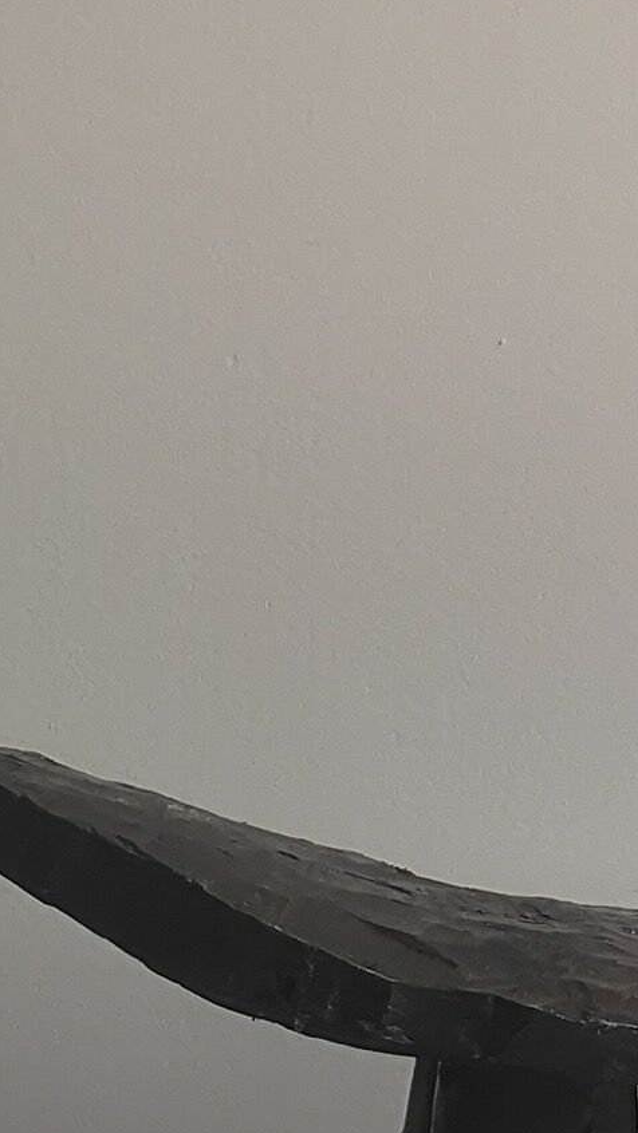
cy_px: 483
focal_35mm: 138
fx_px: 4150
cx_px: 469
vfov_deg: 15.6
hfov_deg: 8.8
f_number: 1.8
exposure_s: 1/50
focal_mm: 3.95
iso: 125
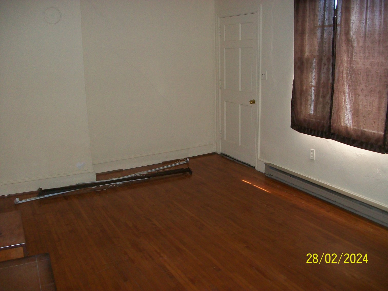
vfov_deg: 41.8
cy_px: 146
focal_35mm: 34
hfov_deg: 54.0
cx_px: 194
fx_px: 381
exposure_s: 1/60
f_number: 2.8
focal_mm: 5.7
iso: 160
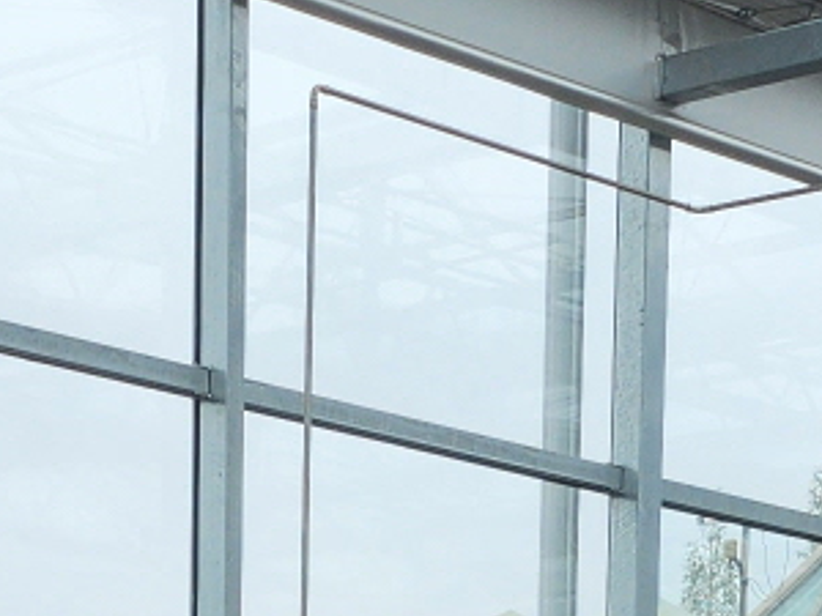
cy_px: 1618
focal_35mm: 160
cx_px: 381
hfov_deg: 12.3
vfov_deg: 8.3
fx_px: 3799
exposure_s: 1/754
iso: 50
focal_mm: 5
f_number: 1.8
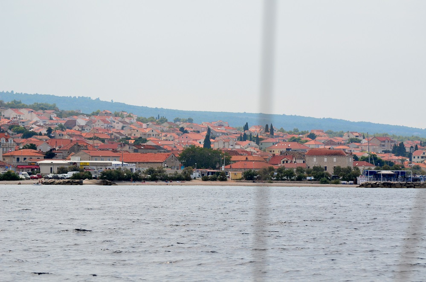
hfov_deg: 12.5
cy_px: 141
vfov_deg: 8.3
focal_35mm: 165
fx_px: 1948
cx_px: 213
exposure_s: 1/2500
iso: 400
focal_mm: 110
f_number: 5.6
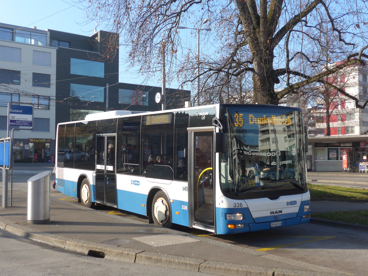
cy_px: 138
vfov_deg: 32.9
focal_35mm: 44
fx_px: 468
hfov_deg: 42.9
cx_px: 184
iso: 80
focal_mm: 9
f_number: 2.8
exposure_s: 1/640
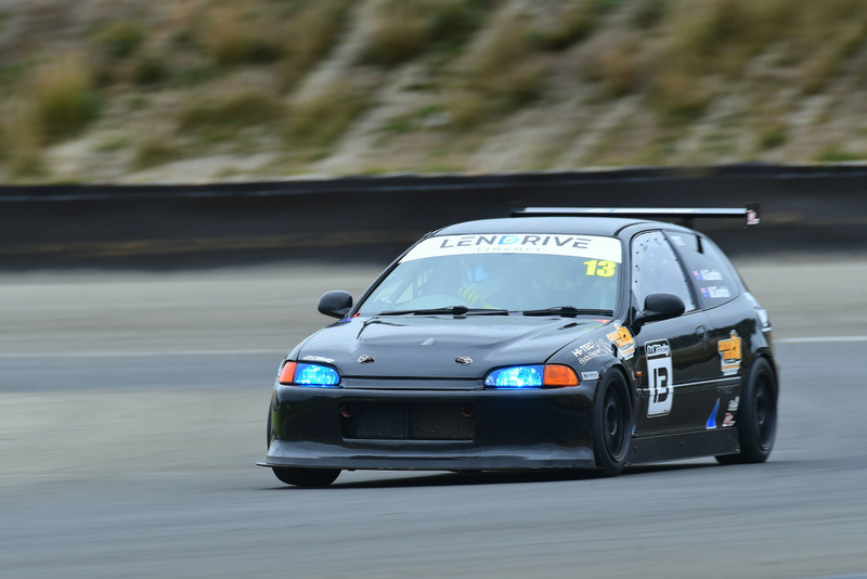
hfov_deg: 2.7
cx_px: 434
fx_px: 18068
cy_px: 290
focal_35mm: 750
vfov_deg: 1.8
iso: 100
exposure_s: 1/80
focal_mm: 500
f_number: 10
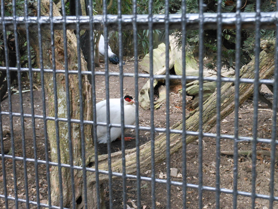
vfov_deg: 27.0
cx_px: 139
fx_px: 434
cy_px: 104
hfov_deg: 35.5
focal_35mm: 54
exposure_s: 1/50
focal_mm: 9.6
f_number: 4.9
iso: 400
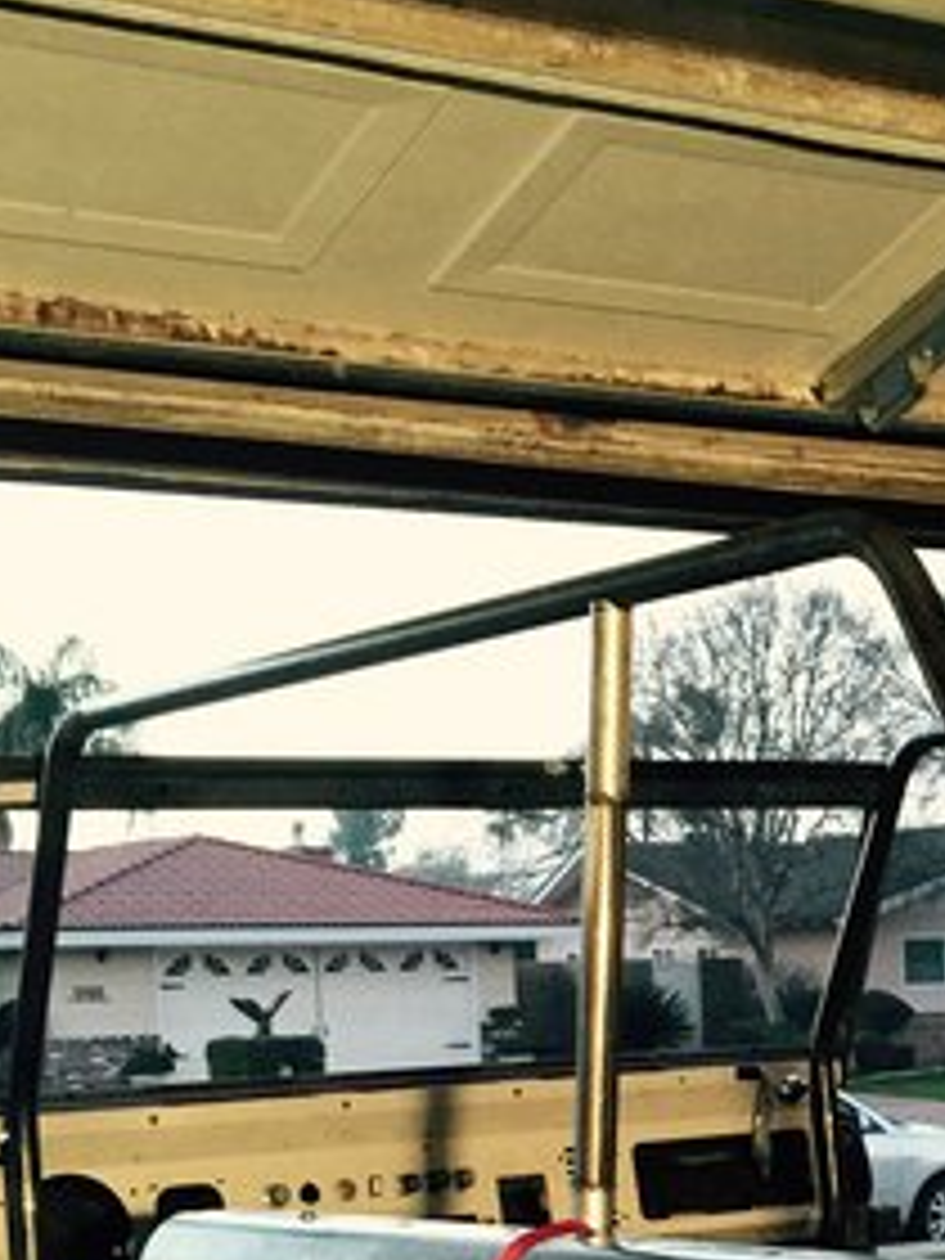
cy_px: 1174
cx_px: 1022
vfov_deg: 22.9
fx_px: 3021
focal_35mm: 83
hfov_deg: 17.2
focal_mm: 4.15
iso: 125
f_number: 2.2
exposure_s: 1/15
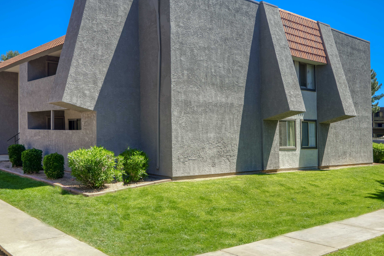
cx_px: 158
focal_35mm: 34
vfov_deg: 38.9
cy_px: 124
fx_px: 363
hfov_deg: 55.5
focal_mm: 26
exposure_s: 1/320
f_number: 10
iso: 100
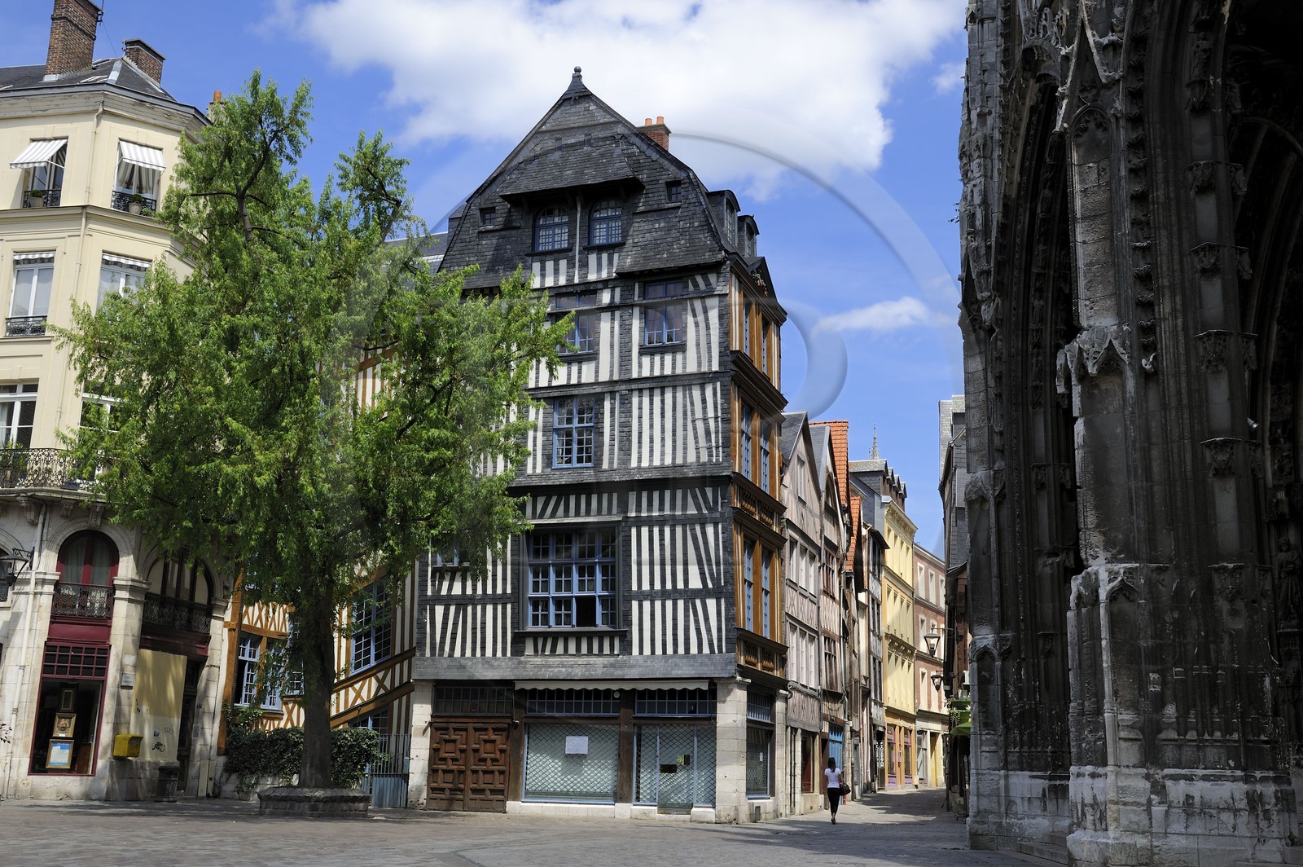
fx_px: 1374
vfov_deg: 35.0
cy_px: 434
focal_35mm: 38
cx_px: 652
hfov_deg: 50.7
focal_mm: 38
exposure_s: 1/200
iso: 200
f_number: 11
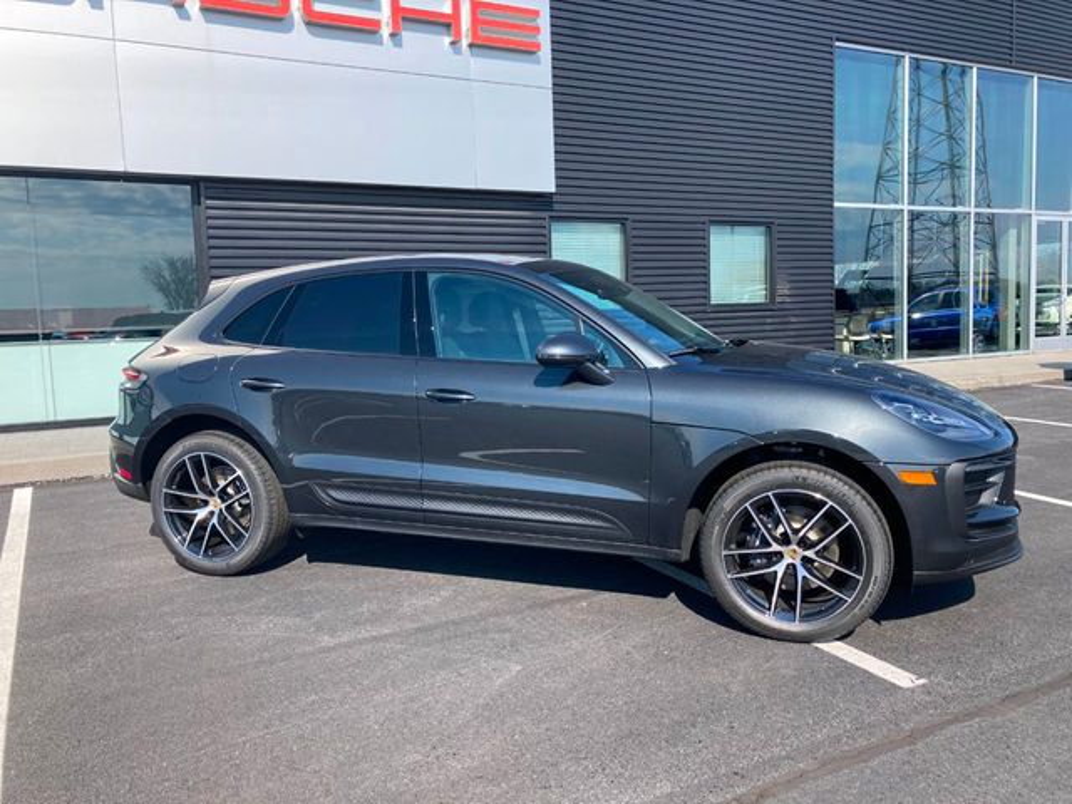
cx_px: 536
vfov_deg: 49.7
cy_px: 402
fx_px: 867
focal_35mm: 28
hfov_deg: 63.4
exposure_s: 1/1116
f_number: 1.8
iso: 20
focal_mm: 3.99
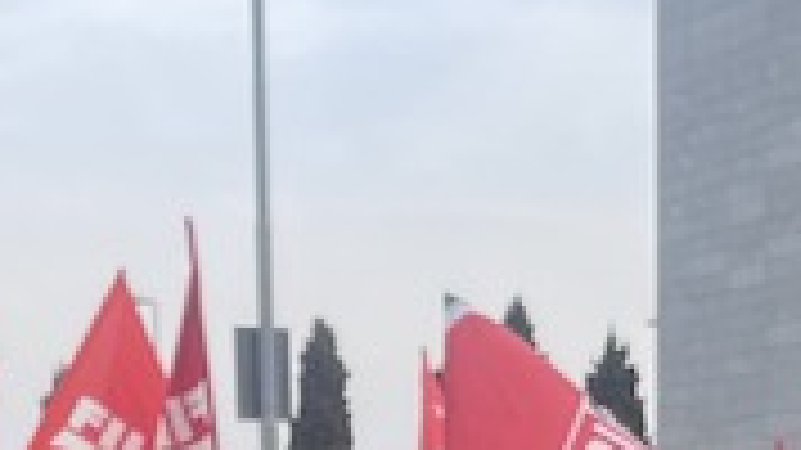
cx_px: 369
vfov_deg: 10.6
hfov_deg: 20.0
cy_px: 839
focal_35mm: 107
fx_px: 2272
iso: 32
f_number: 1.6
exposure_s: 1/528
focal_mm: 5.1
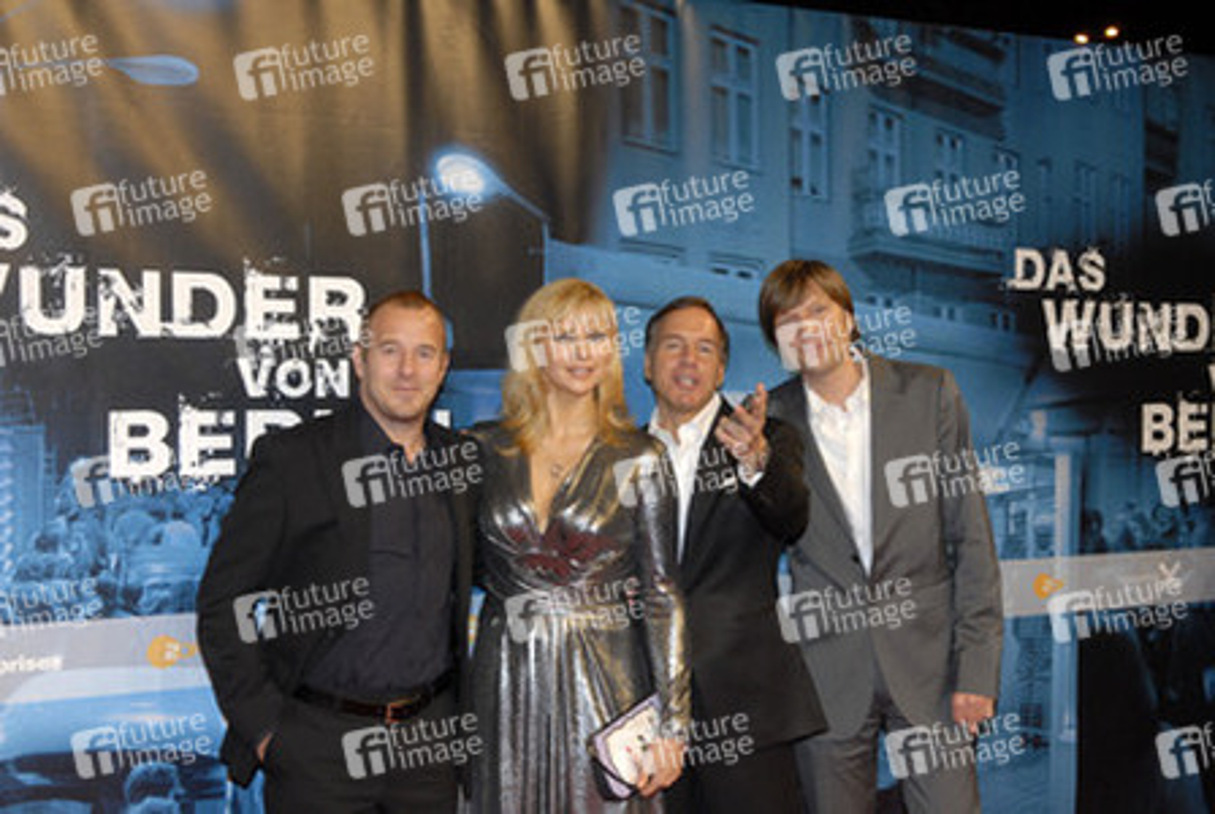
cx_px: 608
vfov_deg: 26.6
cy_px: 407
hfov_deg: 38.8
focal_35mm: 51
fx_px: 1723
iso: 500
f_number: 5.6
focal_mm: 34
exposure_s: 1/160
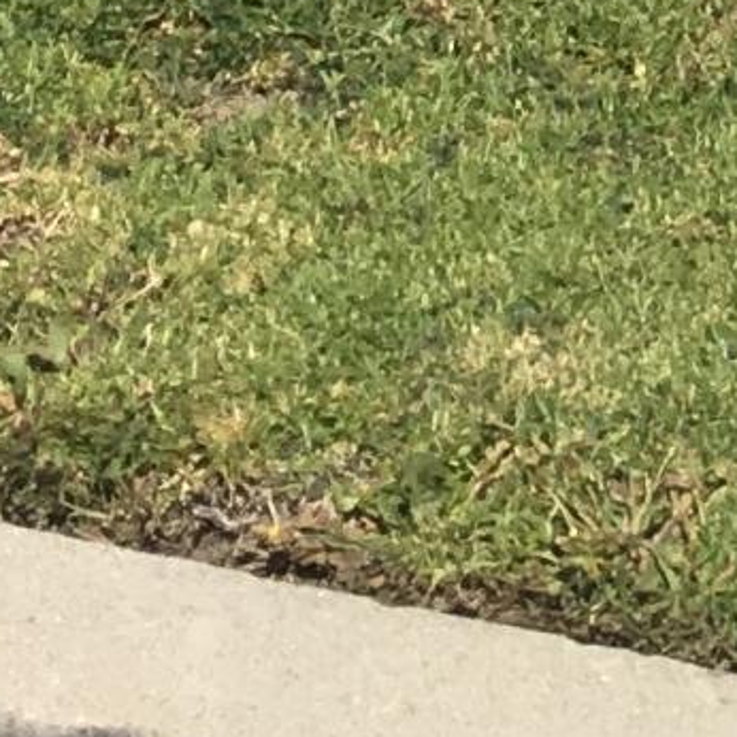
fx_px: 5347
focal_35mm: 222
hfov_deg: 7.2
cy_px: -1039
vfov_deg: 7.4
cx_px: 1977
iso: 25
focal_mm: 4.15
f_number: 2.2
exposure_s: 1/1876
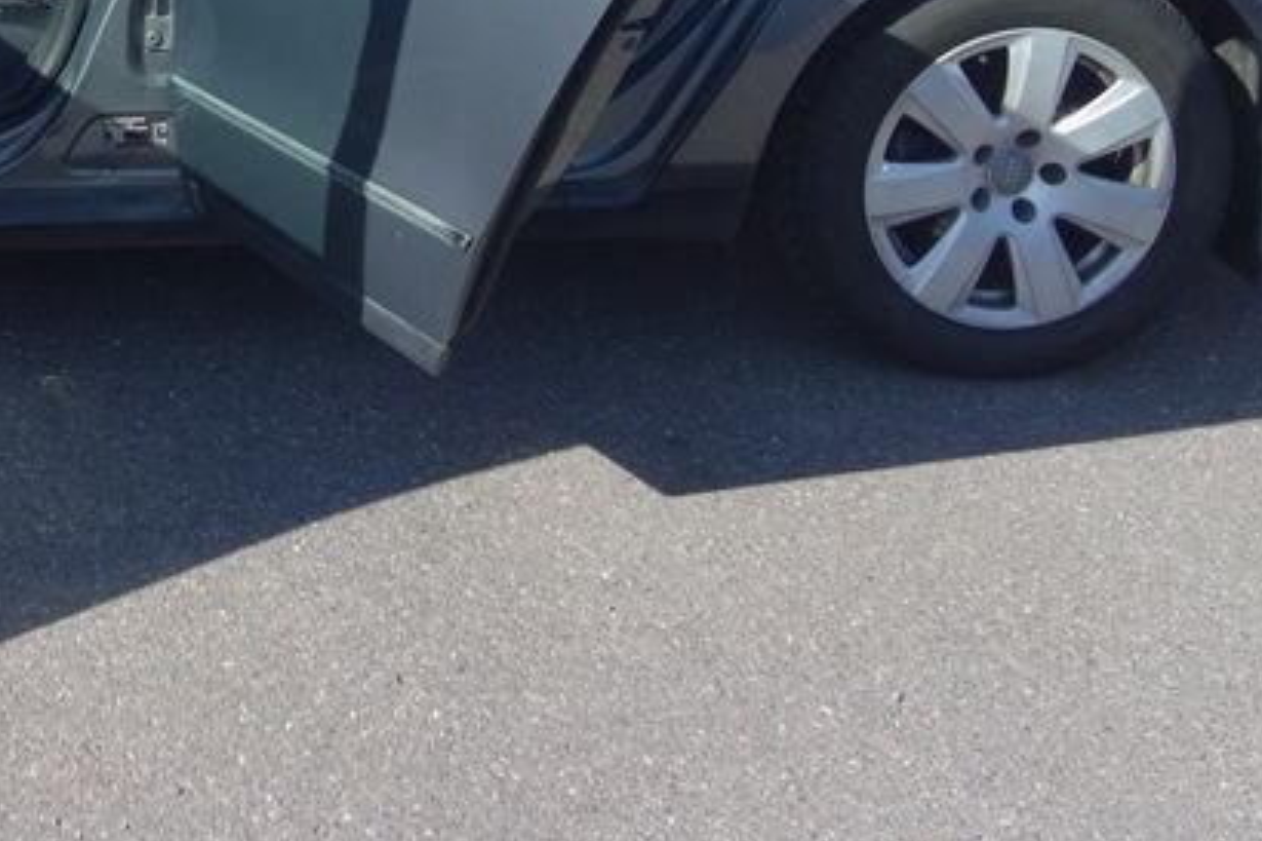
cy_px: -116
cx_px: 145
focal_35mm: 70
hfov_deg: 27.9
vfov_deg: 18.6
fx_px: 2453
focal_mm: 10.4
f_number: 2.2
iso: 125
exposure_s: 1/1250
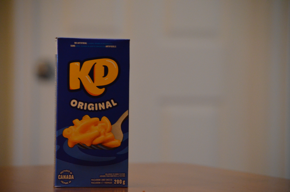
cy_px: 96
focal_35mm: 158
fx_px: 1266
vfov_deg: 8.7
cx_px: 145
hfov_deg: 13.1
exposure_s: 1/80
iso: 3200
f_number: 4.8
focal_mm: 105
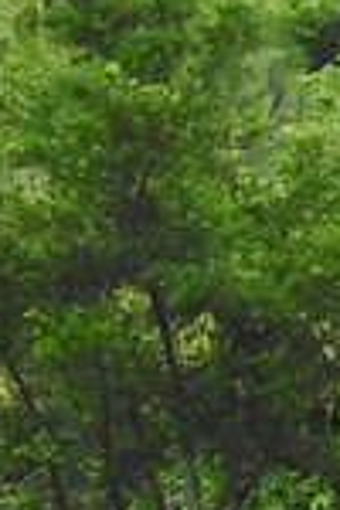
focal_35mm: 554
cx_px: 785
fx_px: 7848
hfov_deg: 2.5
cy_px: 857
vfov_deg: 3.7
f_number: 4.2
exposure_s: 1/200
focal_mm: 12.8
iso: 100
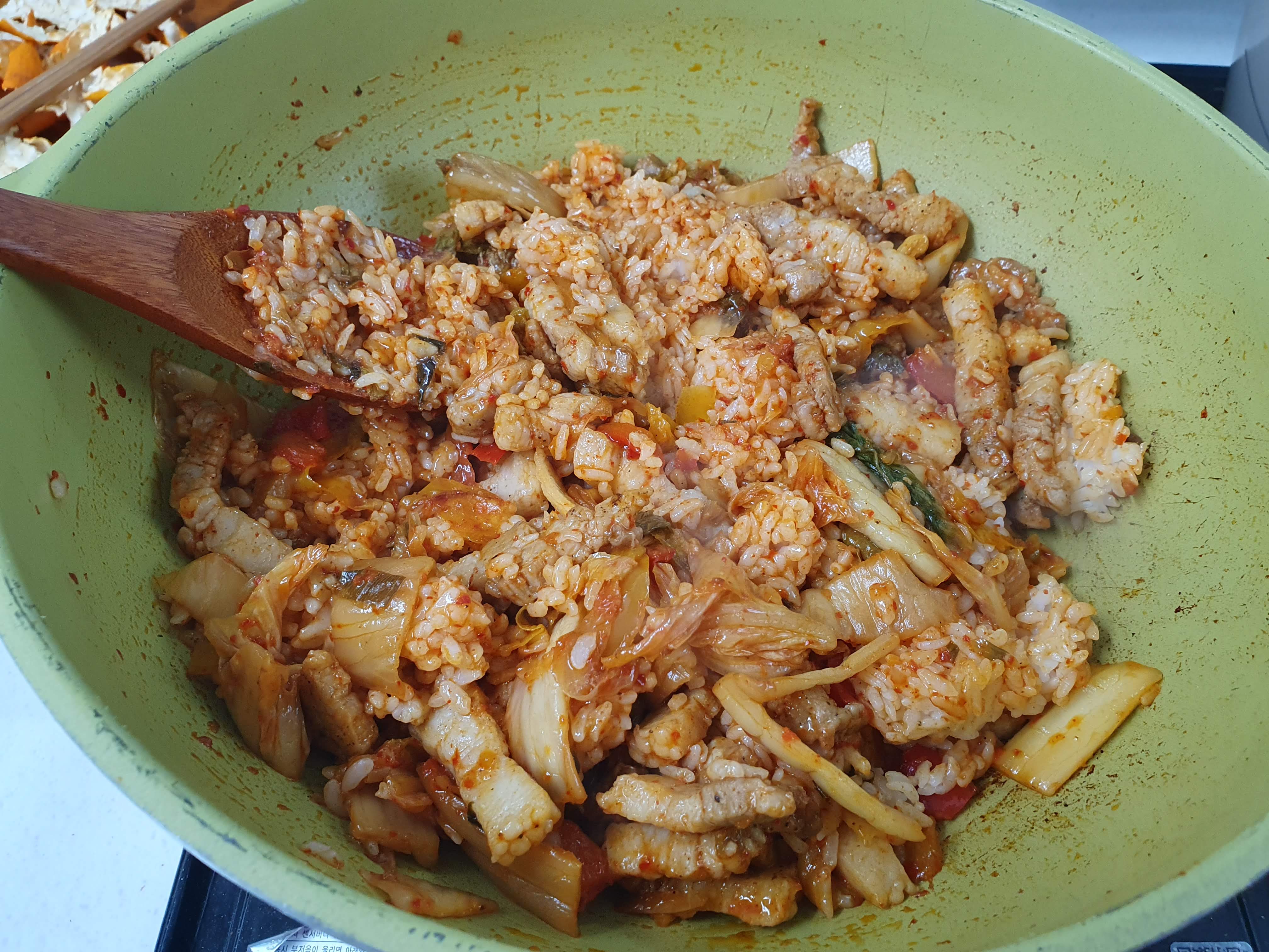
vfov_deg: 53.1
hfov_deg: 67.3
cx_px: 634
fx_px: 953
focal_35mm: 26
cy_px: 476
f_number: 2.4
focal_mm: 4.32
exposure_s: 1/60
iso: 200
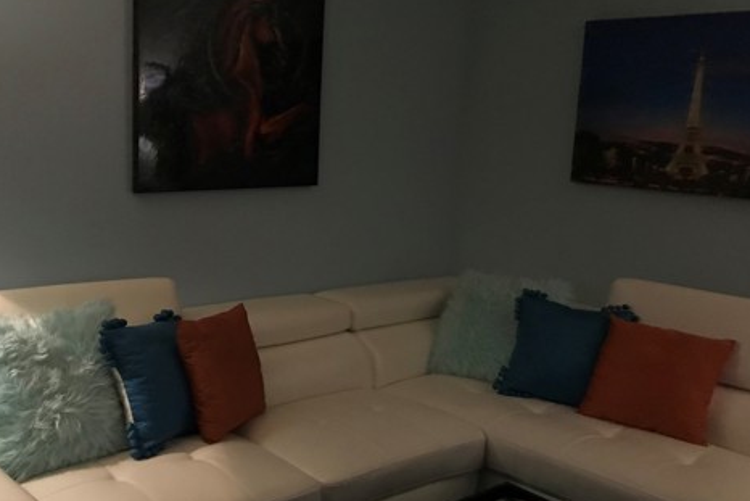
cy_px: 250
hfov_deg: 47.6
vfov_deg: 33.4
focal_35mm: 40
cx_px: 249
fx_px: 834
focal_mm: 3.99
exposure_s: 1/4
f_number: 1.8
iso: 100
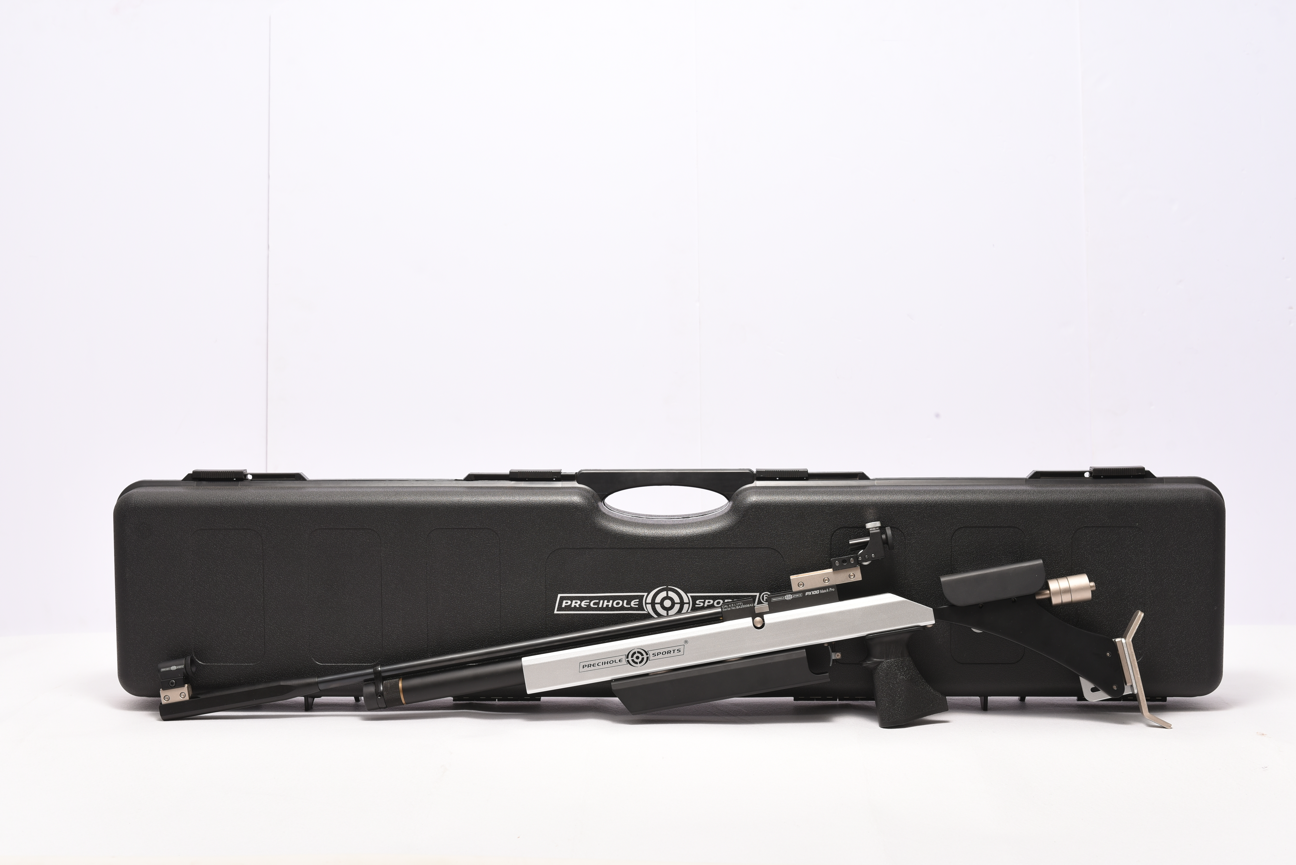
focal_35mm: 50
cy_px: 432
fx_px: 1801
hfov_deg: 39.6
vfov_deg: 27.0
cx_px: 648
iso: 100
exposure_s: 1/125
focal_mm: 50
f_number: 8
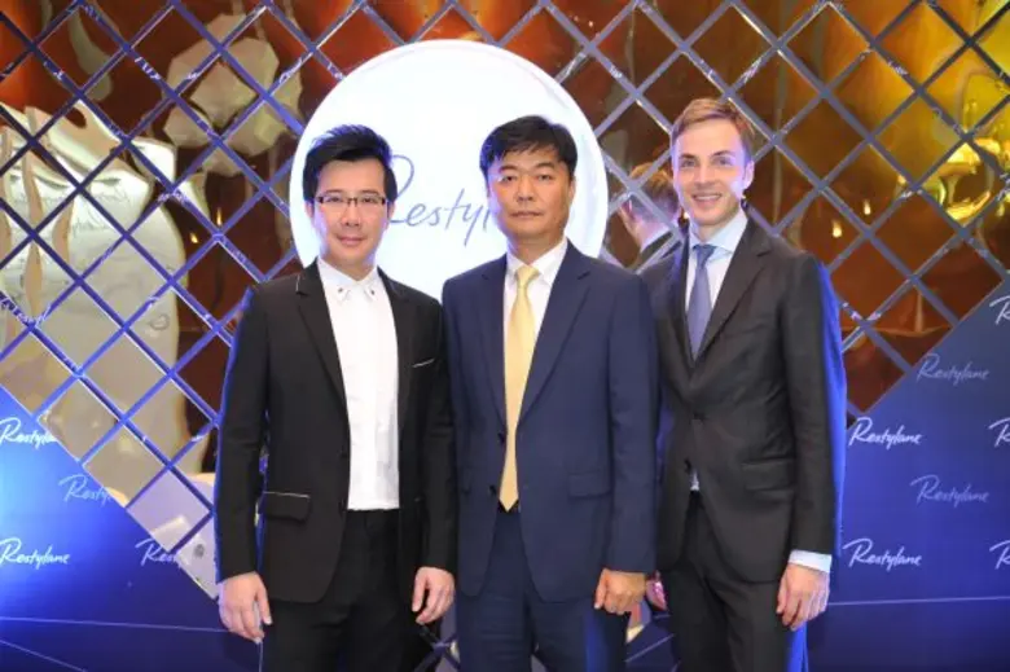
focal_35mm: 52
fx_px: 1458
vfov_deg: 26.0
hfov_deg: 38.2
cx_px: 505
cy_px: 336
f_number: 3.2
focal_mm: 52
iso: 1600
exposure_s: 1/125
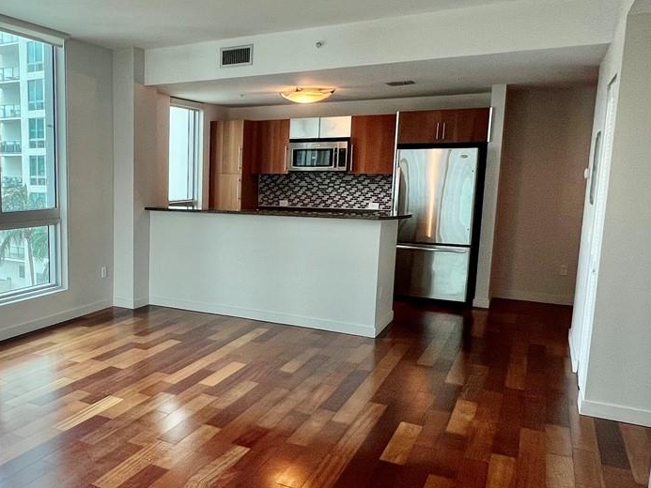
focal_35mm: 30
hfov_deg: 56.4
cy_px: 264
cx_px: 147
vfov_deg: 46.8
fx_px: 564
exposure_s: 1/120
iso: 100
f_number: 1.8
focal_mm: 1.57
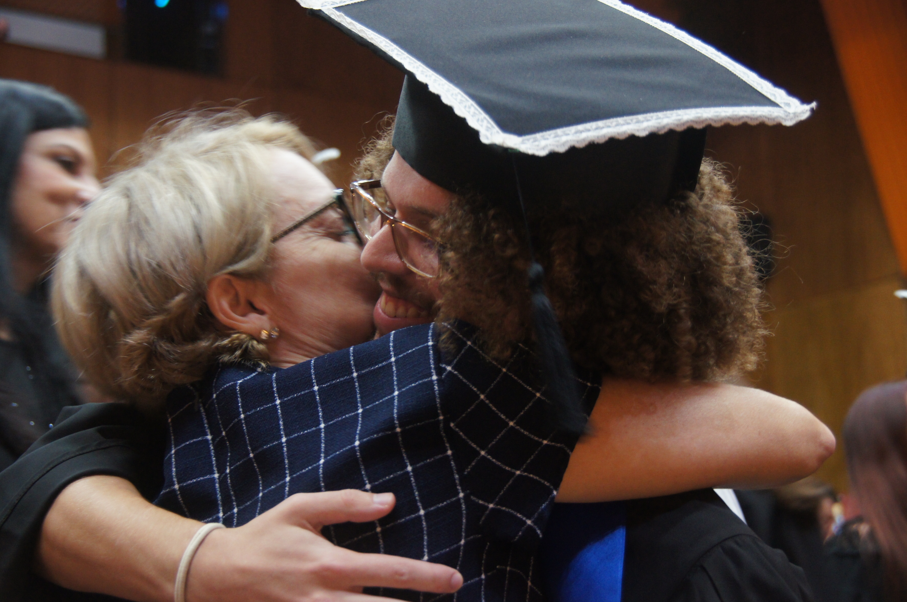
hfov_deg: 27.0
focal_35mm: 75
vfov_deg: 18.1
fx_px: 1887
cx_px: 454
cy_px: 301
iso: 1600
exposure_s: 1/15
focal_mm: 50
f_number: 4.5
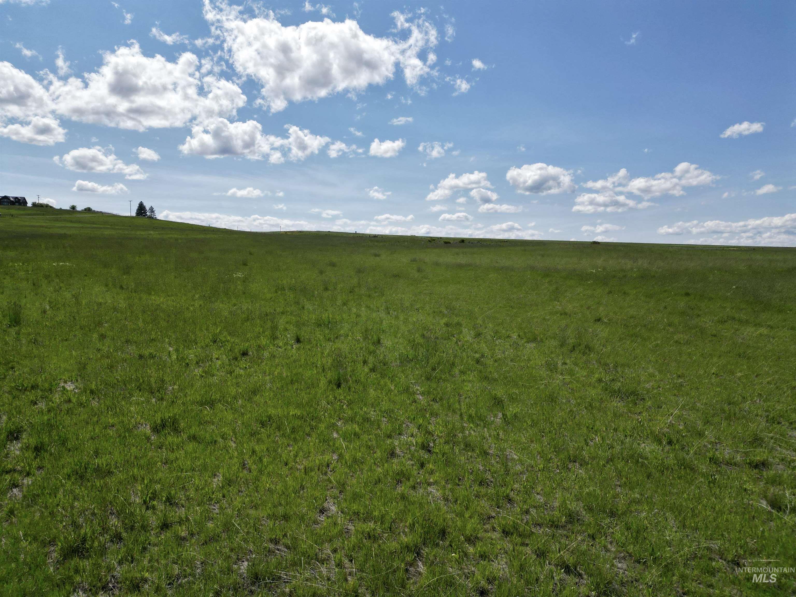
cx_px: 398
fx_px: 552
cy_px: 298
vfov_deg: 56.8
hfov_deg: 71.6
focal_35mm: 24
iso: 130
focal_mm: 6.72
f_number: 1.7
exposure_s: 1/5000
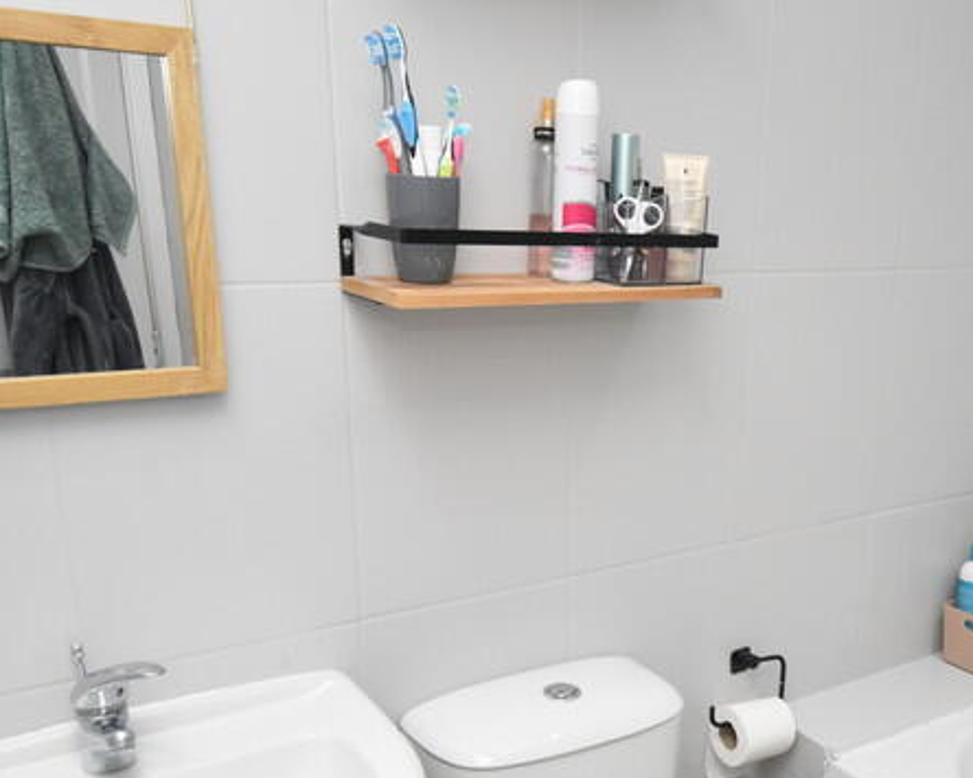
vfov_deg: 37.5
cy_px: 553
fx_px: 1123
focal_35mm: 39
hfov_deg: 45.8
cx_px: 684
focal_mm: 12
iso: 1600
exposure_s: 1/125
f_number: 4.5
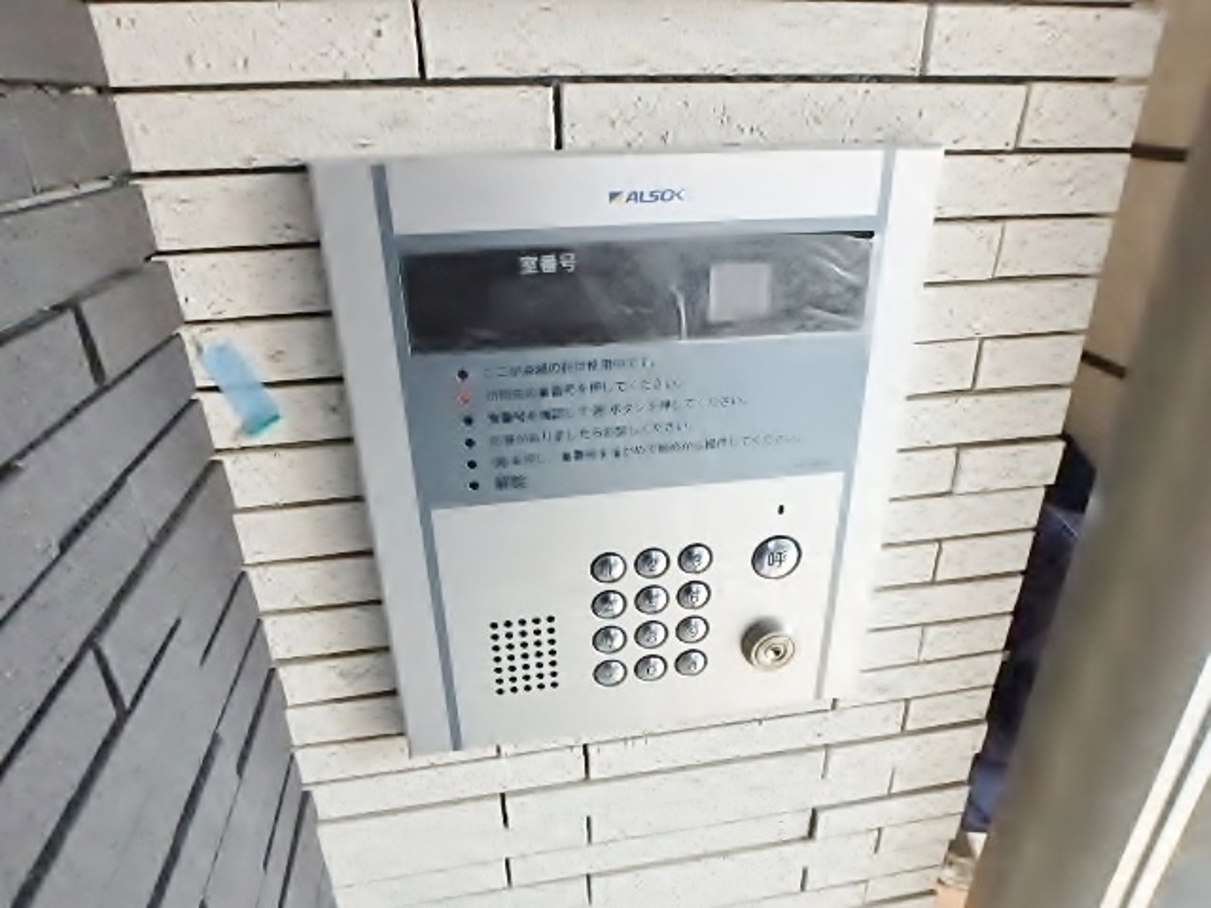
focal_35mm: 21
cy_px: 454
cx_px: 606
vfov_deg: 63.4
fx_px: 735
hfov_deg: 79.0
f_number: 3.5
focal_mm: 3.7
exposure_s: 1/80
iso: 800
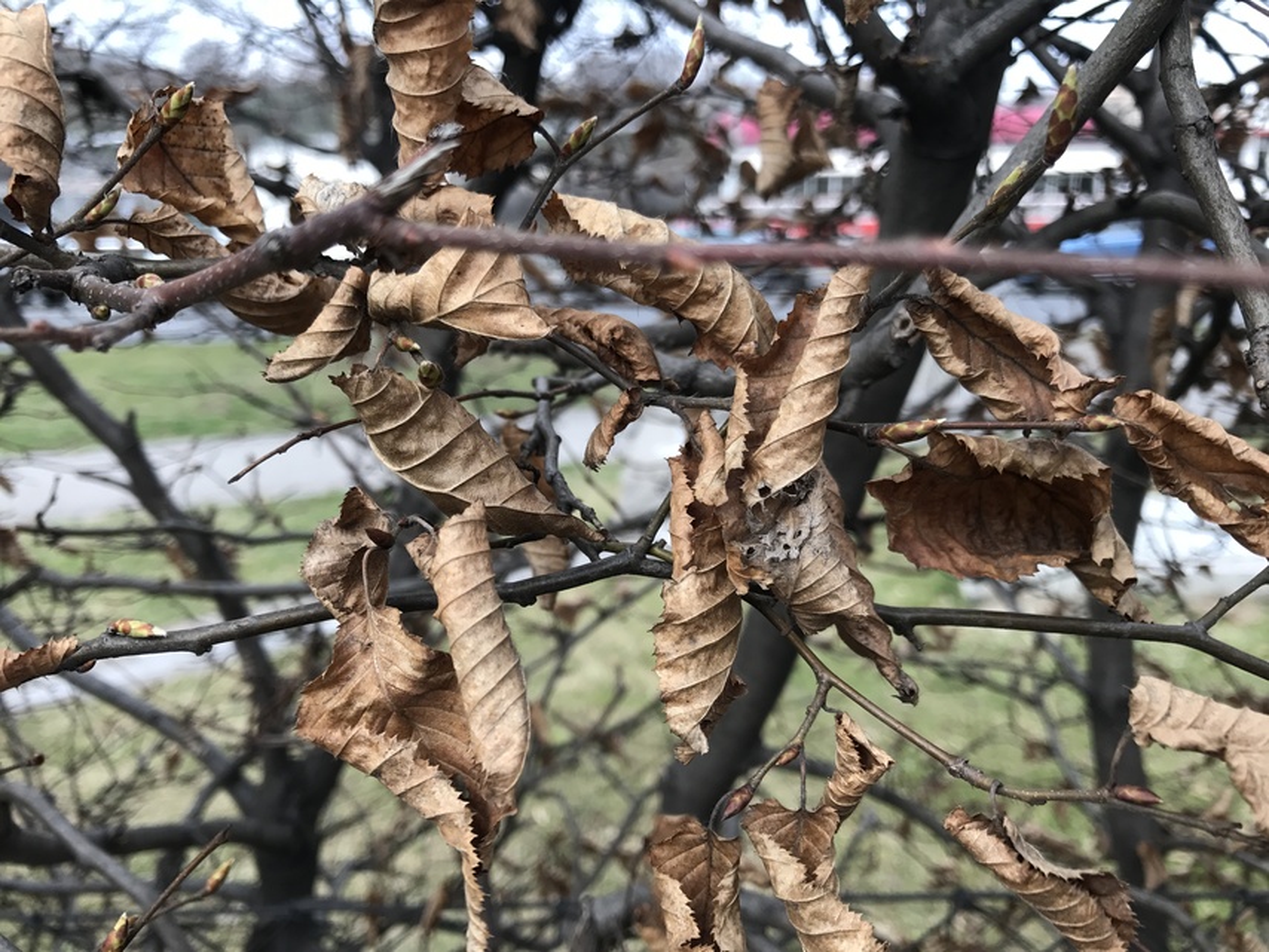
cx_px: 634
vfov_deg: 49.8
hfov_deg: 63.4
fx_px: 1027
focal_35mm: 28
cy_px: 476
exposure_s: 1/133
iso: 20
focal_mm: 3.99
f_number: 1.8
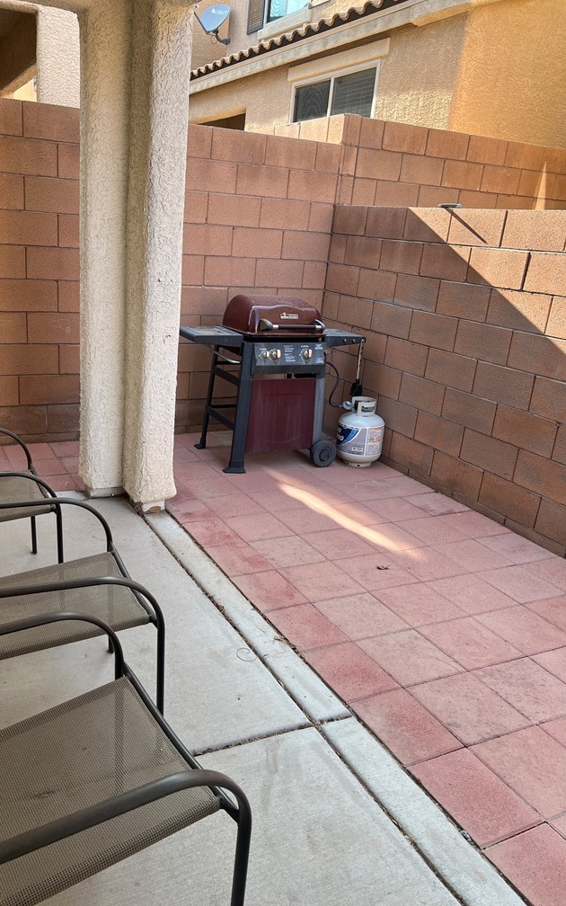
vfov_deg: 66.5
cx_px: 224
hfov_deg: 44.3
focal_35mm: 28
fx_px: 691
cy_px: 454
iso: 50
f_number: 1.5
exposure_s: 1/295
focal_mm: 5.7
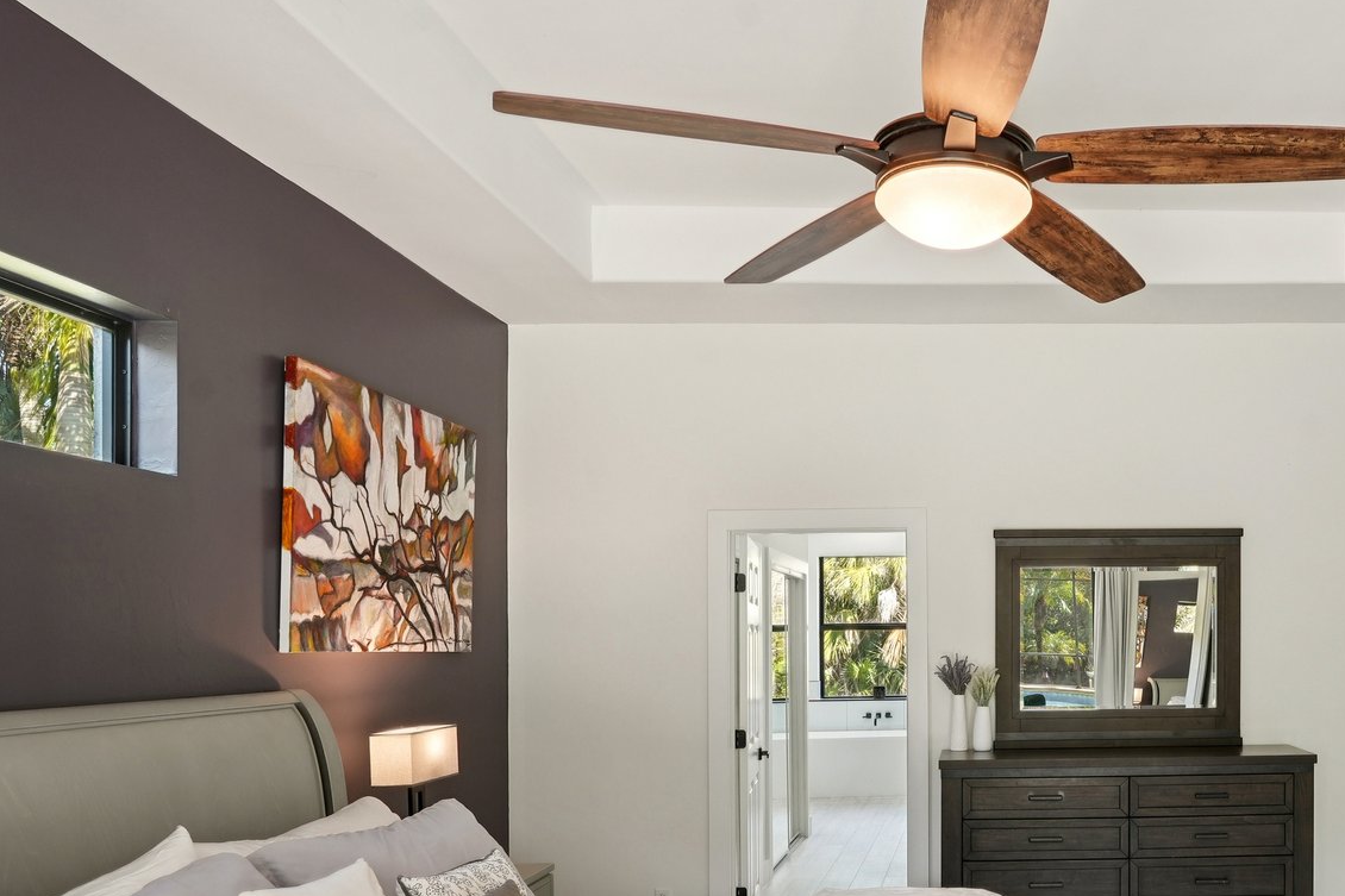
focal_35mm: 29
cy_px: 665
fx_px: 1083
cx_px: 1122
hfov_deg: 57.6
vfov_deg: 43.6
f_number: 8
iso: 400
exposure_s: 1/20
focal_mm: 16
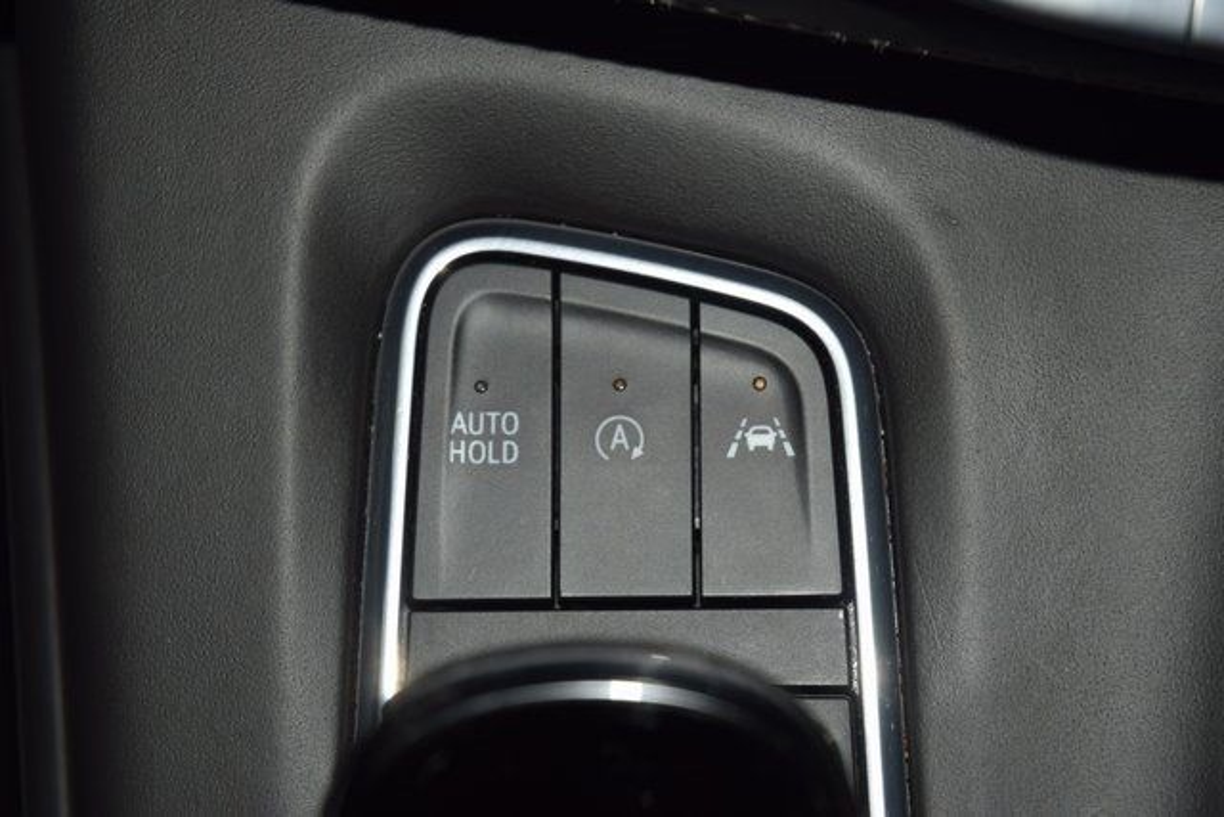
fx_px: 3571
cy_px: 408
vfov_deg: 13.0
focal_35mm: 105
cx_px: 612
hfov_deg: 19.5
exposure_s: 1/125
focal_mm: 70
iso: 100
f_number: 8
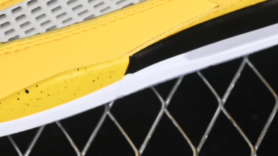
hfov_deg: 7.6
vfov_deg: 4.2
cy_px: -159
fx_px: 2078
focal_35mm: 282
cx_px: 11
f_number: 7.1
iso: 160
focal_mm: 50
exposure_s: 1/80
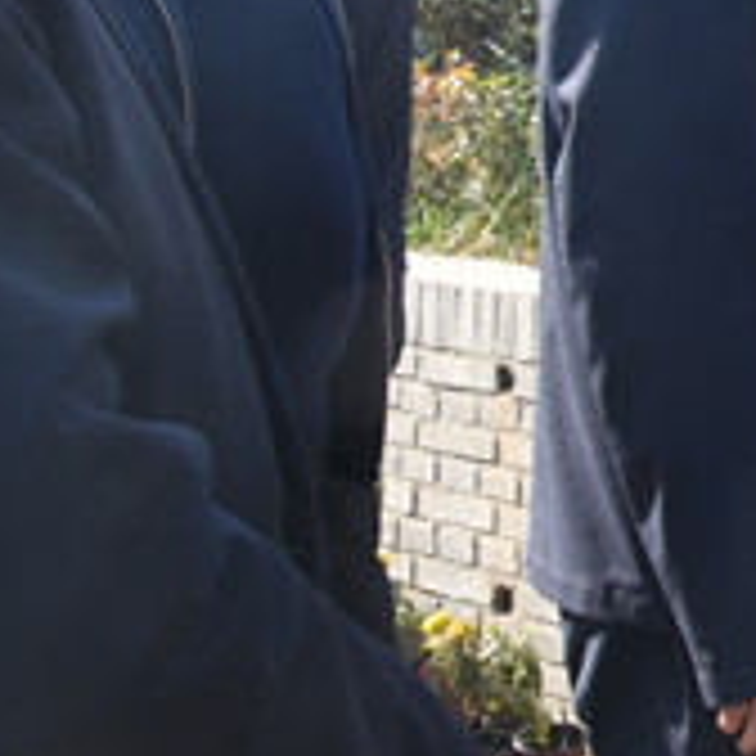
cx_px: 1750
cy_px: -227
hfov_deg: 12.8
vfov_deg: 15.2
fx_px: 2693
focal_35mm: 109
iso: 200
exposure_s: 1/60
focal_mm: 18
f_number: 10
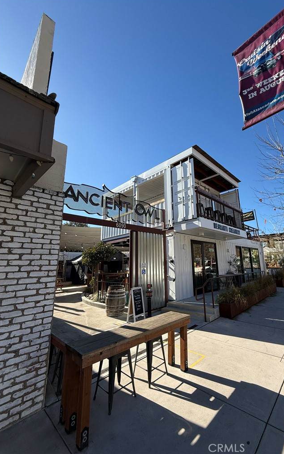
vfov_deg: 101.5
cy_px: 225
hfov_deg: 74.1
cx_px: 168
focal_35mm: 15
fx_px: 186
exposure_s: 1/1368
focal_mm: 2.22
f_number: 2.2
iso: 50
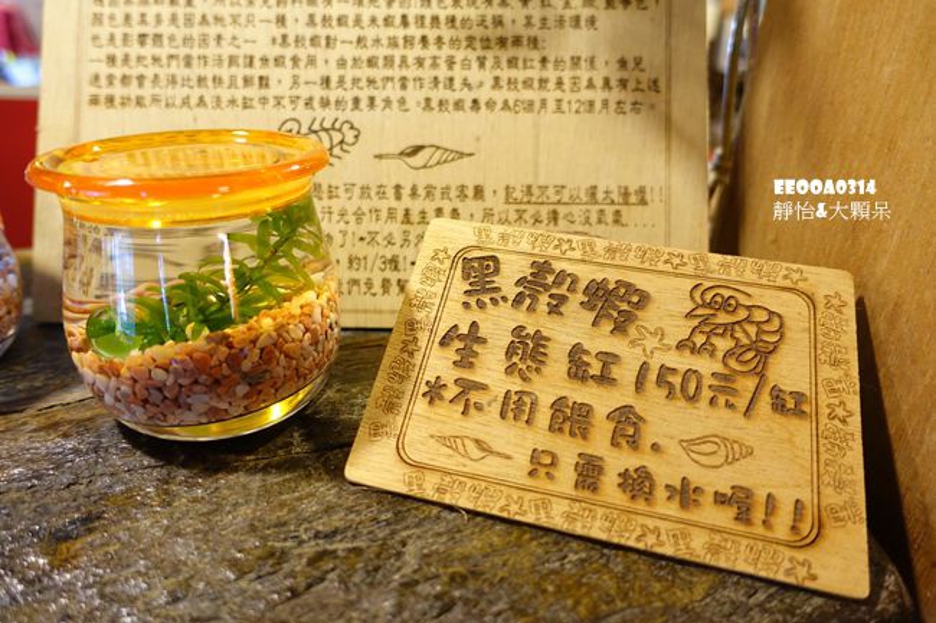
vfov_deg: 53.1
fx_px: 624
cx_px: 468
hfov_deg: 73.8
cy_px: 312
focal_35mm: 24
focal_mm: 8.8
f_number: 1.8
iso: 500
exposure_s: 1/30
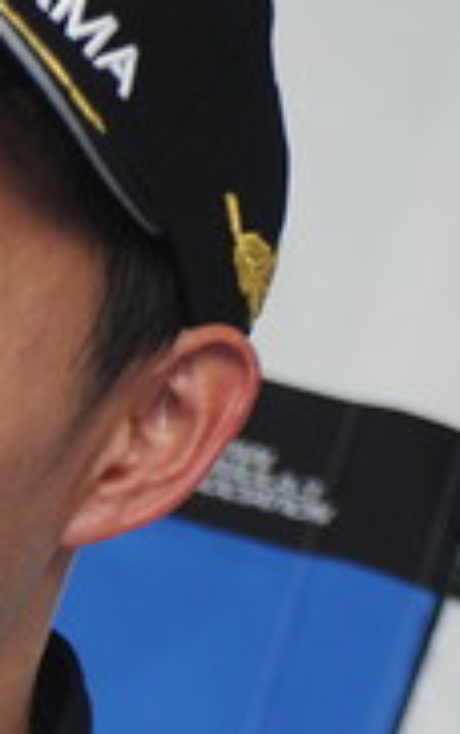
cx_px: -529
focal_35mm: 808
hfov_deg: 1.6
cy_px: 674
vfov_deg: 2.6
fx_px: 16182
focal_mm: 200
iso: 800
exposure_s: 1/250
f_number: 5.6
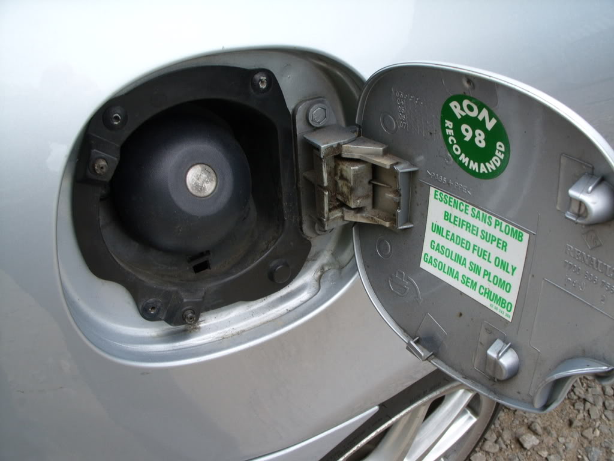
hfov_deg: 49.0
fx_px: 674
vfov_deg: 37.7
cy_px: 230
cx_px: 307
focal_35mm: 38
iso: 50
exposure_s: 1/114
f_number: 5.7
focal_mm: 7.8
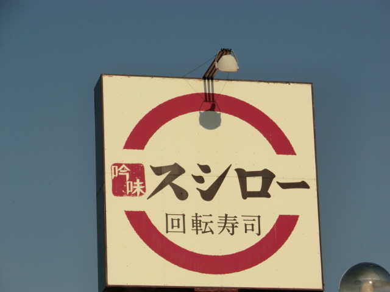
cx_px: 195
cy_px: 146
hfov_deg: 11.8
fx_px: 1893
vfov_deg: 8.8
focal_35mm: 168
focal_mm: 30.1
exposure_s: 1/250
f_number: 13.4
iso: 80
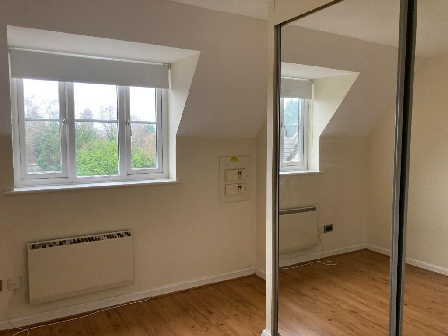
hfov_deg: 63.4
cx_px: 224
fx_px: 362
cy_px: 168
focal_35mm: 28
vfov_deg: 49.7
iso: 200
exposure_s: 1/60
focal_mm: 3.99
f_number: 1.8
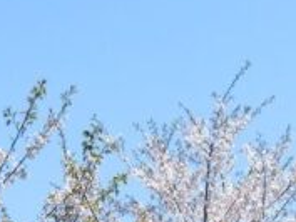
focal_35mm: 235
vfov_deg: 6.2
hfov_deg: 8.4
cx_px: 167
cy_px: 396
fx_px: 2011
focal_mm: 9.3
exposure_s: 1/500
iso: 80
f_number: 4.7
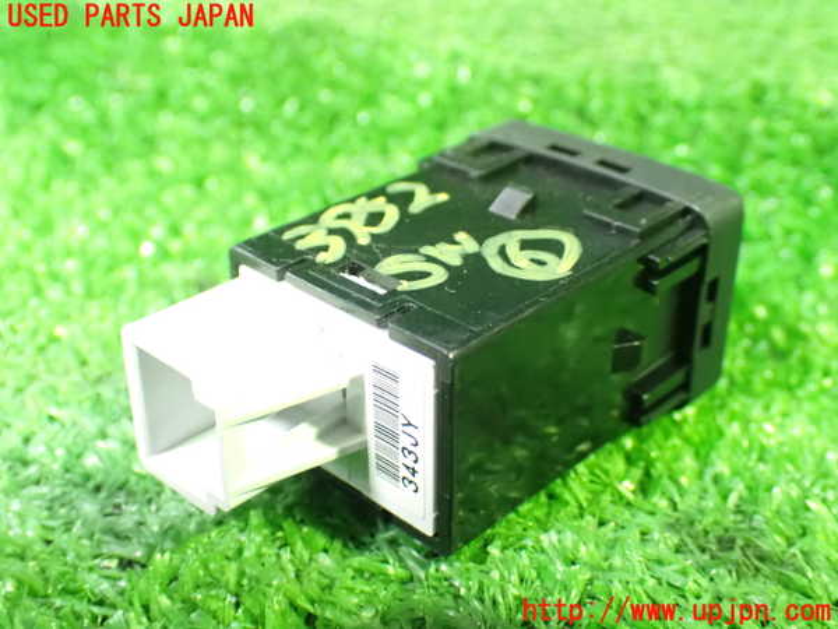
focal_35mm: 47
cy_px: 314
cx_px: 419
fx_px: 1138
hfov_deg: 40.4
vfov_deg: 30.9
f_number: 3.1
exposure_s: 1/20
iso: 1600
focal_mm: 8.4
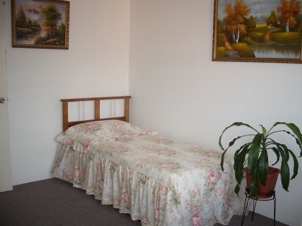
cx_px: 151
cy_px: 113
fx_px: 305
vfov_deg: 40.7
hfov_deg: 52.6
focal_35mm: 35
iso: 80
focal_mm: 5.8
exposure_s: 1/40
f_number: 2.6
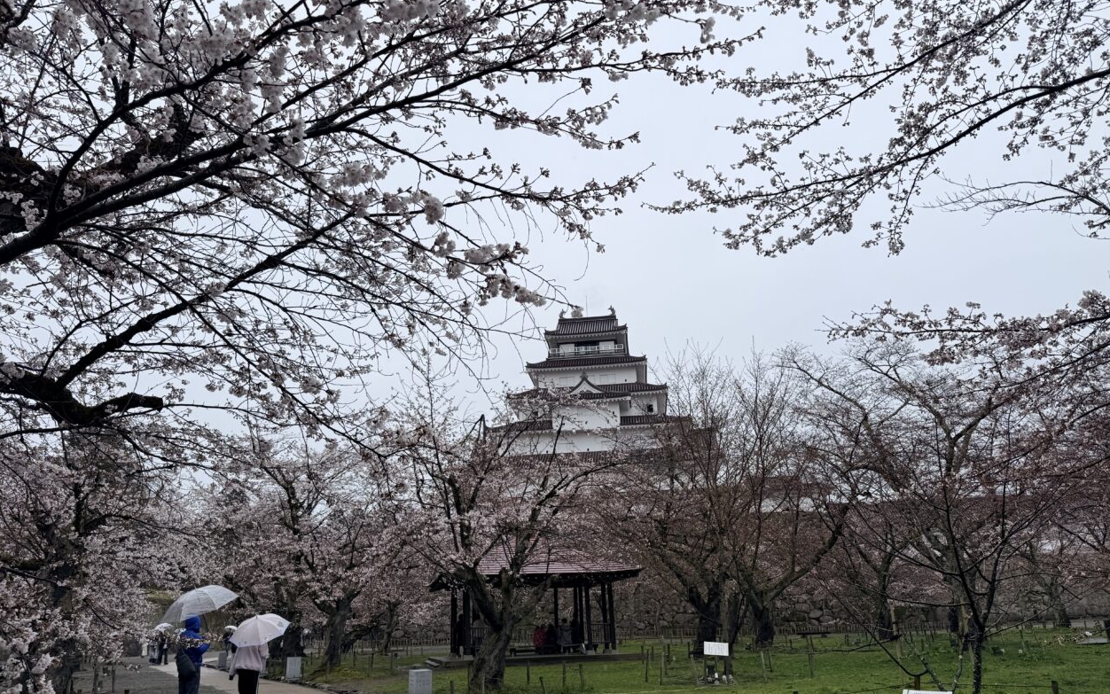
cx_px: 550
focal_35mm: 26
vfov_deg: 47.6
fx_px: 787
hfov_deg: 70.4
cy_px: 371
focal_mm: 6.76
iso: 80
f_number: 1.78
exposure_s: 1/1949
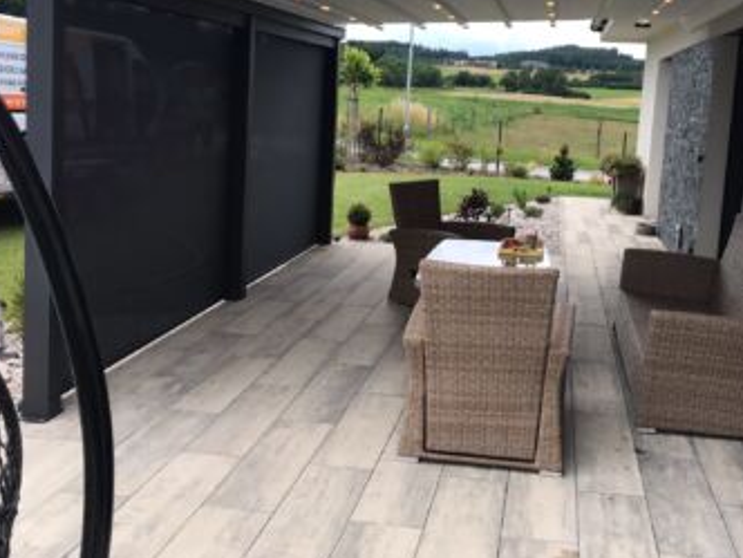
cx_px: 474
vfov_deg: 37.4
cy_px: 197
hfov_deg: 48.4
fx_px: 816
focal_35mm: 38
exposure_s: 1/766
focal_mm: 3.99
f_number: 1.8
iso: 20
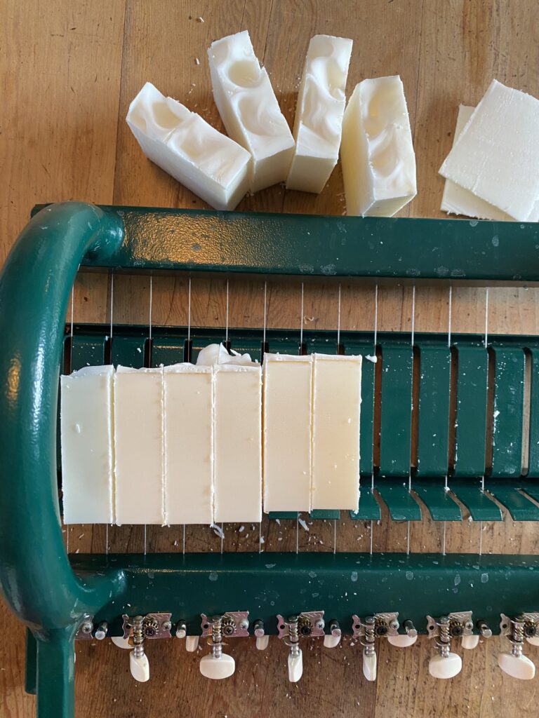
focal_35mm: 26
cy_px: 359
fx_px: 540
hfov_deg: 53.1
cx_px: 270
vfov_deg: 67.3
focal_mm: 4.25
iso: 125
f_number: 1.8
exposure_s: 1/60
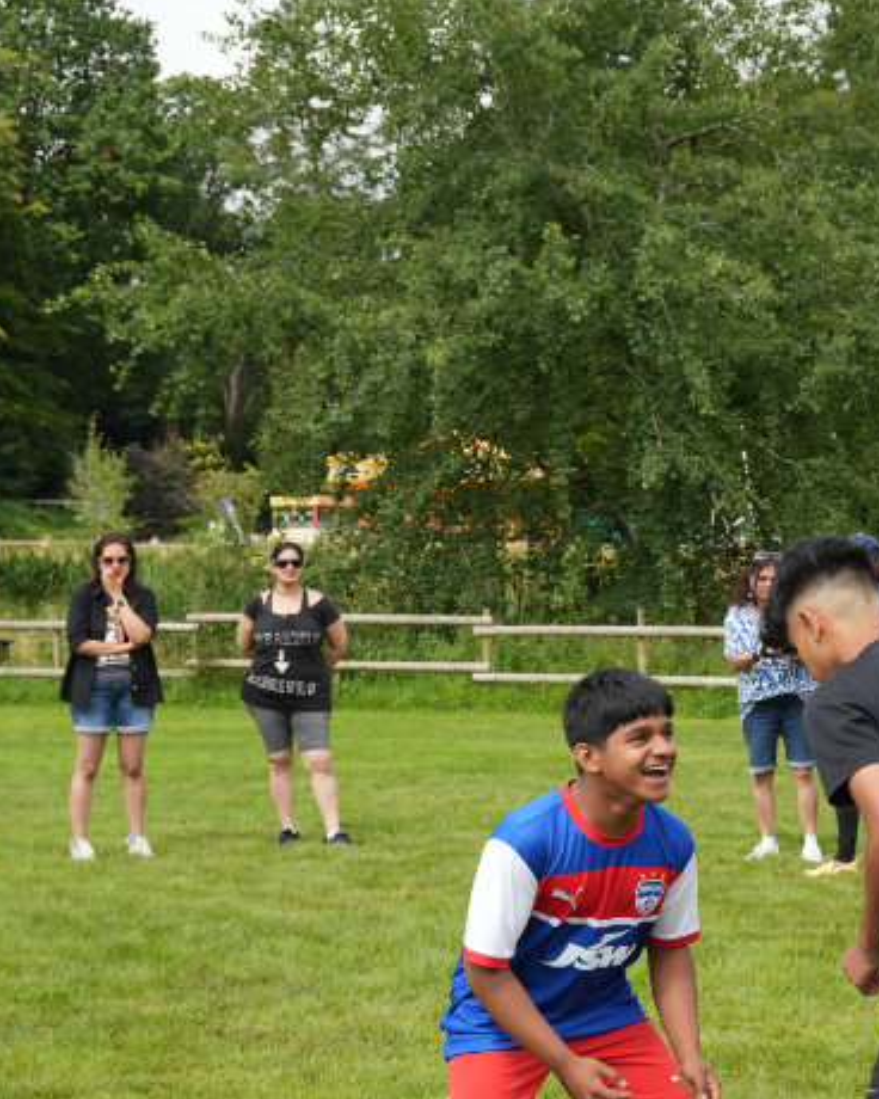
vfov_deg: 25.3
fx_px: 2439
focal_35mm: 75
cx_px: 700
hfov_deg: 20.2
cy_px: 730
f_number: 5
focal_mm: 36
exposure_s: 1/800
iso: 250
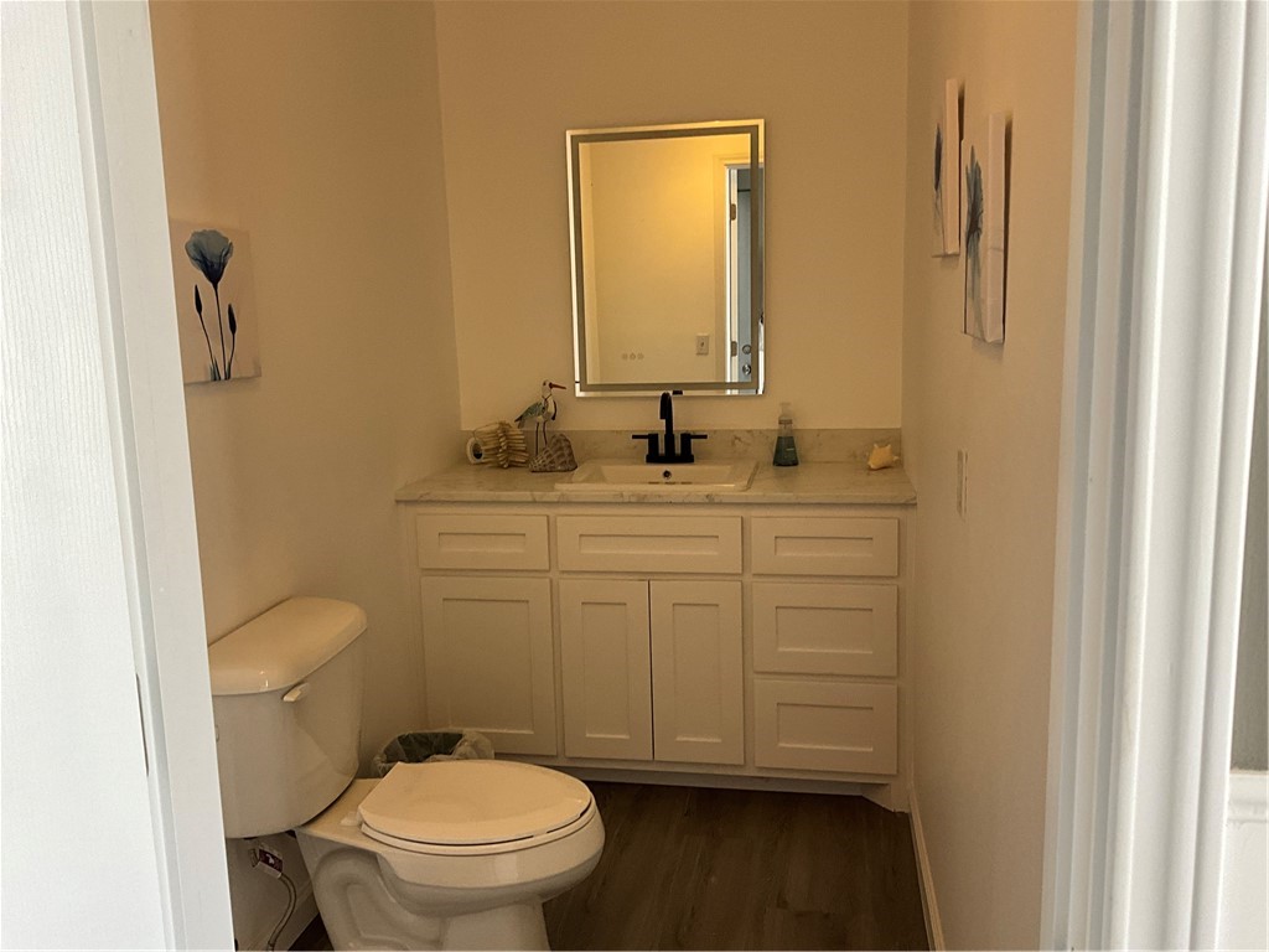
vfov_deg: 48.2
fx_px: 1063
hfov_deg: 61.7
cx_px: 634
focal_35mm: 29
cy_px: 476
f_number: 1.8
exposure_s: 1/60
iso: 64
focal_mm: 3
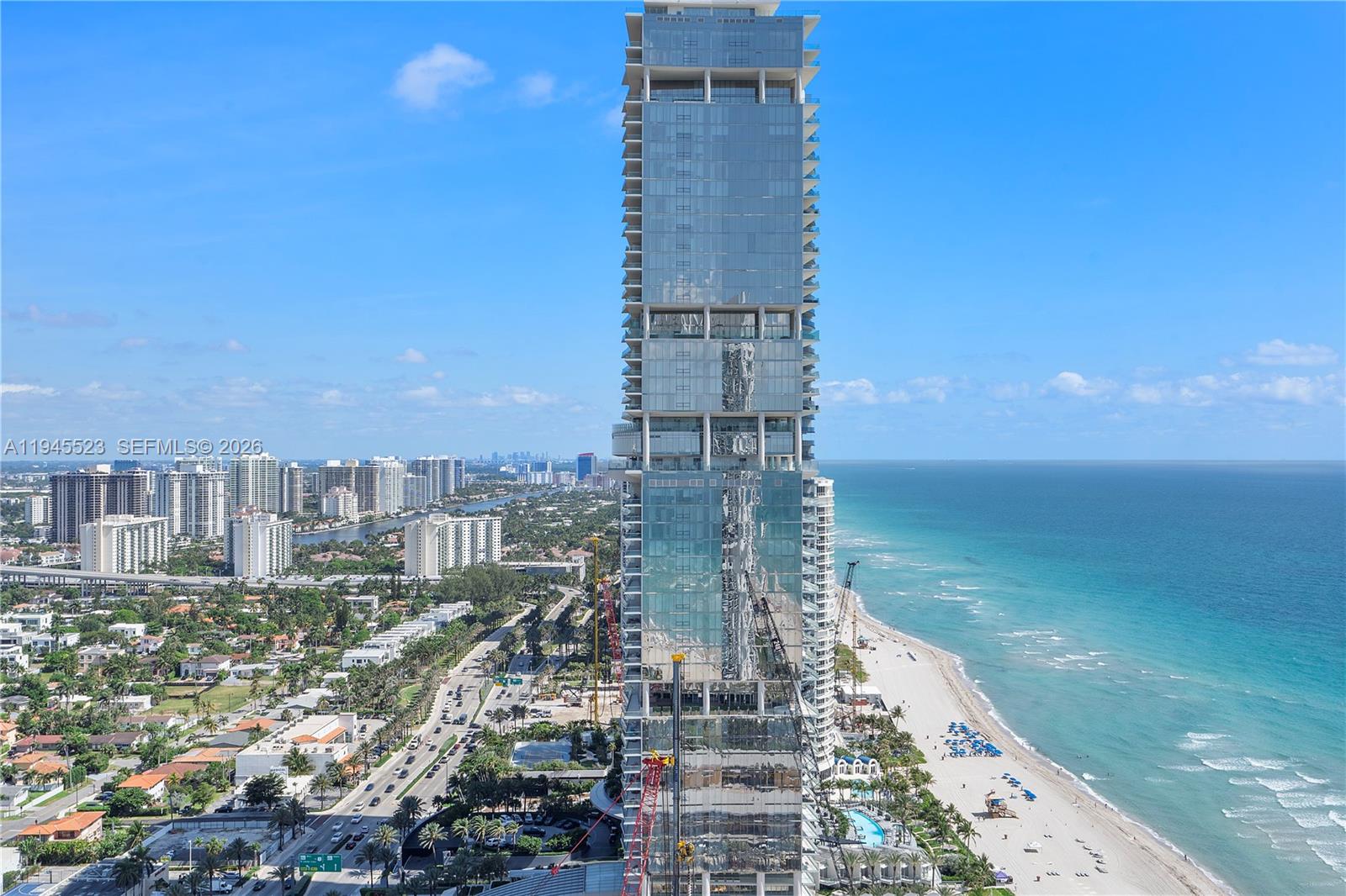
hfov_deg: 54.4
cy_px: 448
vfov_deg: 37.8
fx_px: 1308
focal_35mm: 35
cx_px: 673
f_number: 10
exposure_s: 1/200
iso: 100
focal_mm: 35
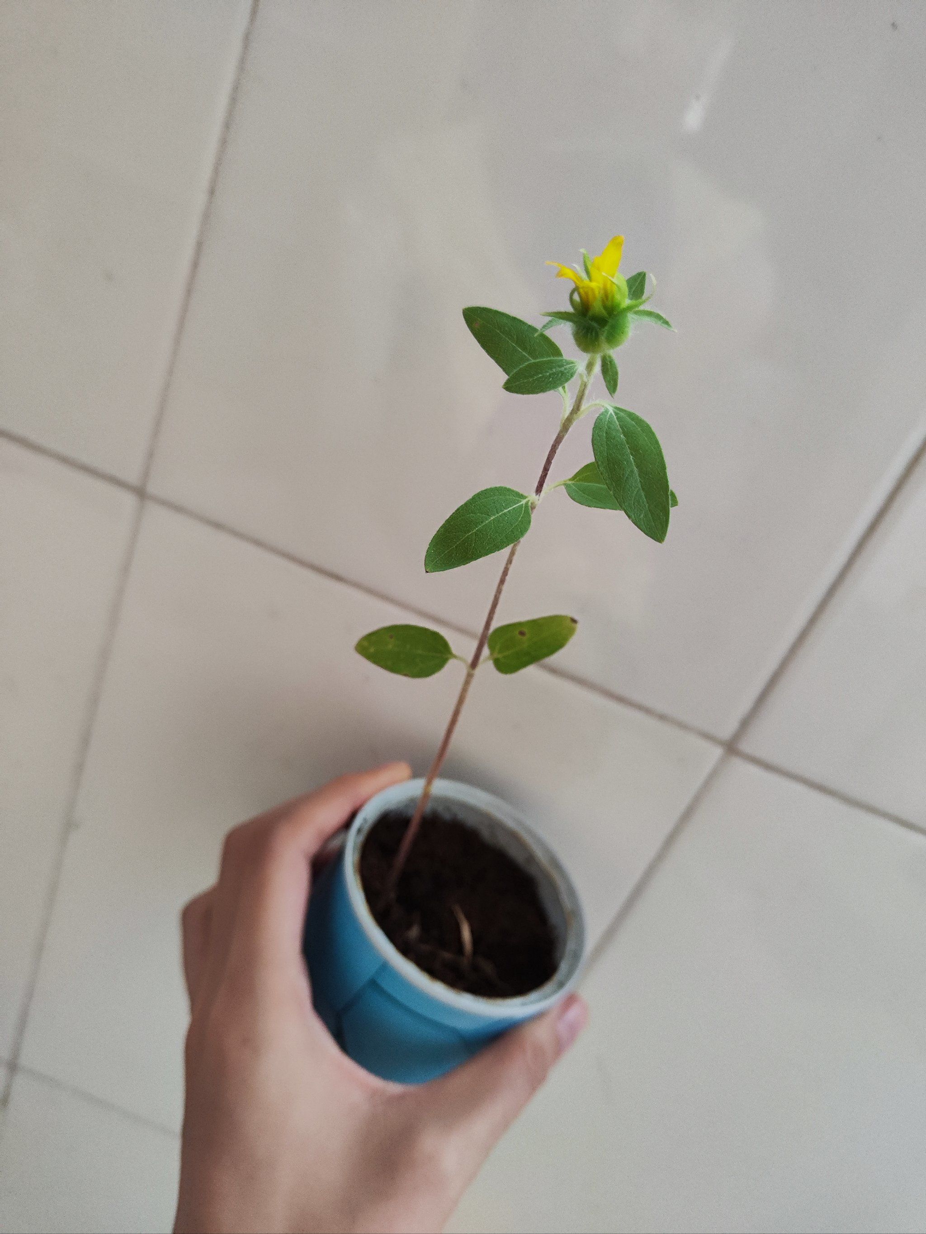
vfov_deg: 71.6
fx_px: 856
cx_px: 463
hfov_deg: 56.8
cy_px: 617
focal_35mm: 24
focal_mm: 5.59
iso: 1600
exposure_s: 1/270
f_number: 1.88
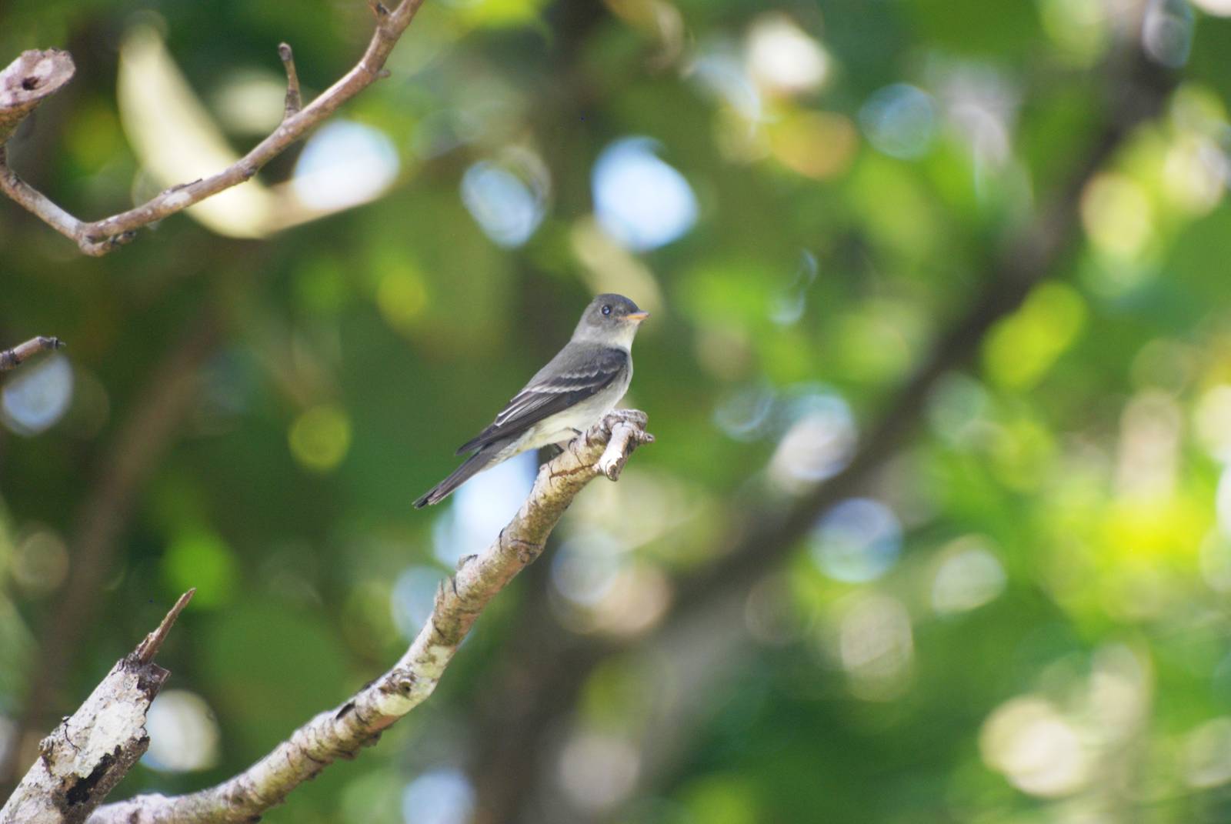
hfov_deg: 4.6
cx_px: 616
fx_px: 15406
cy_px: 412
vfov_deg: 3.1
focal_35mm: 450
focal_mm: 300
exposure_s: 1/160
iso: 400
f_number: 5.6
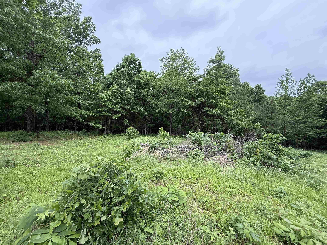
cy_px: 122
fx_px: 132
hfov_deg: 102.1
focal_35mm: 14
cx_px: 164
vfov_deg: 85.7
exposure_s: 1/286
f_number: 2.2
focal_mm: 2.22
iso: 64
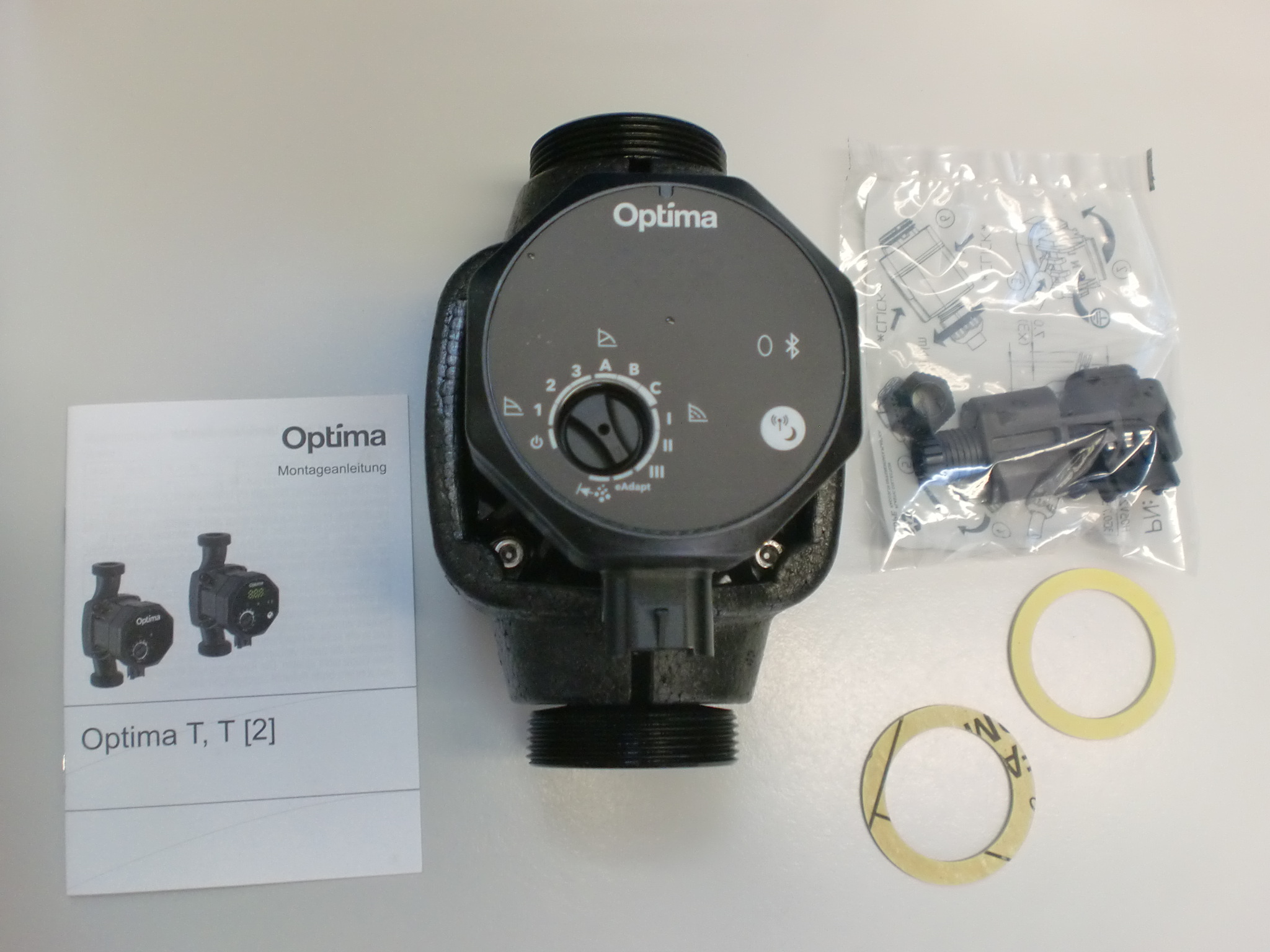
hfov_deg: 52.6
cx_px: 635
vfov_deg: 40.7
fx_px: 1284
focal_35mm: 35
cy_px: 476
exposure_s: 1/60
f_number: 3.1
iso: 200
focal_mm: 6.3
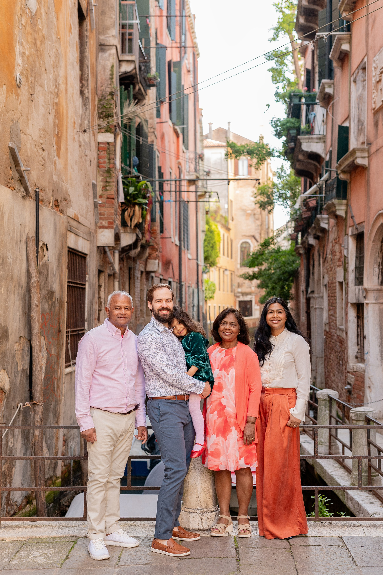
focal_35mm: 51
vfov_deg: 38.9
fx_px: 815
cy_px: 285
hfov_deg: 26.4
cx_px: 194
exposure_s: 1/400
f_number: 4
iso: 800
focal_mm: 50
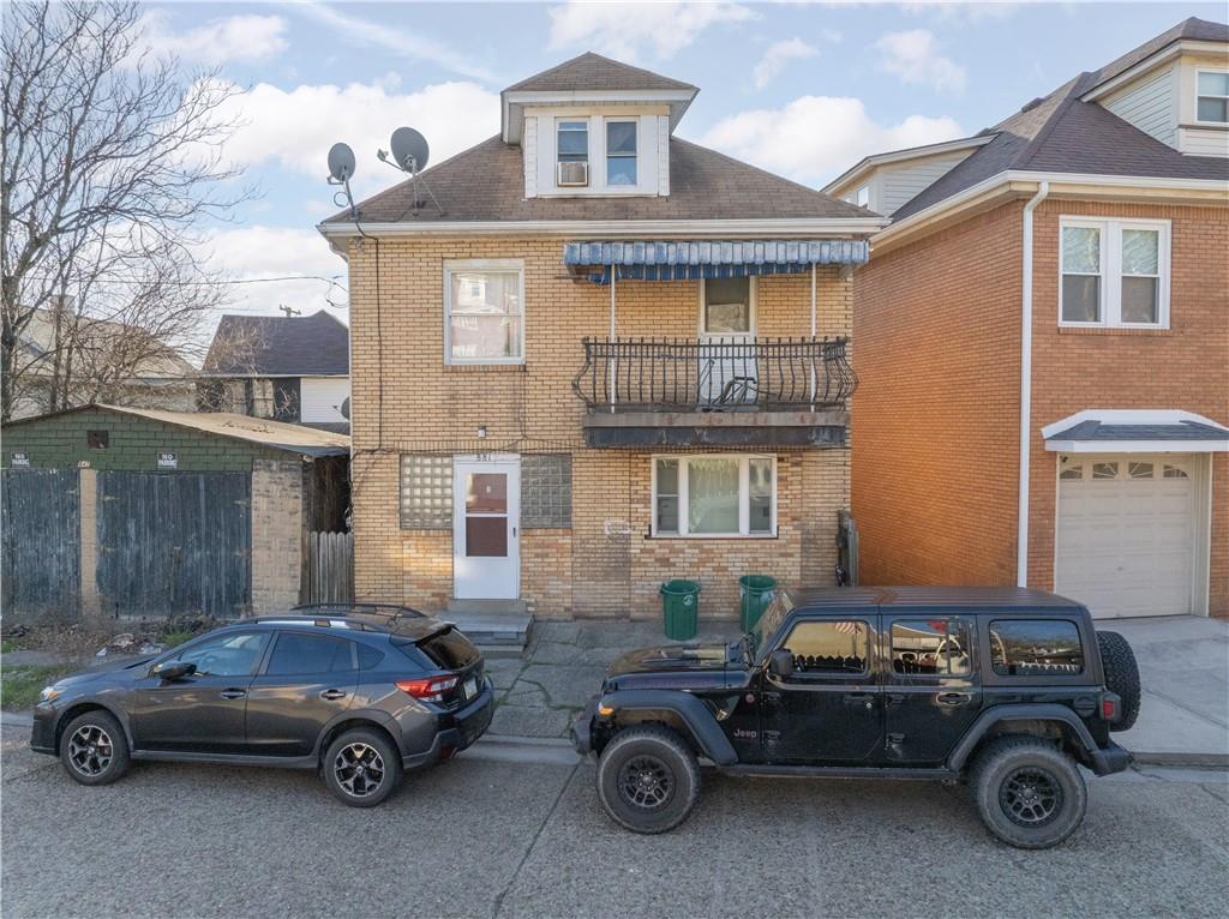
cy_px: 460
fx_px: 851
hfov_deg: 71.6
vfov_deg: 56.7
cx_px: 614
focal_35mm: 24
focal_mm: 12.29
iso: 800
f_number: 5
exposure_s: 1/240
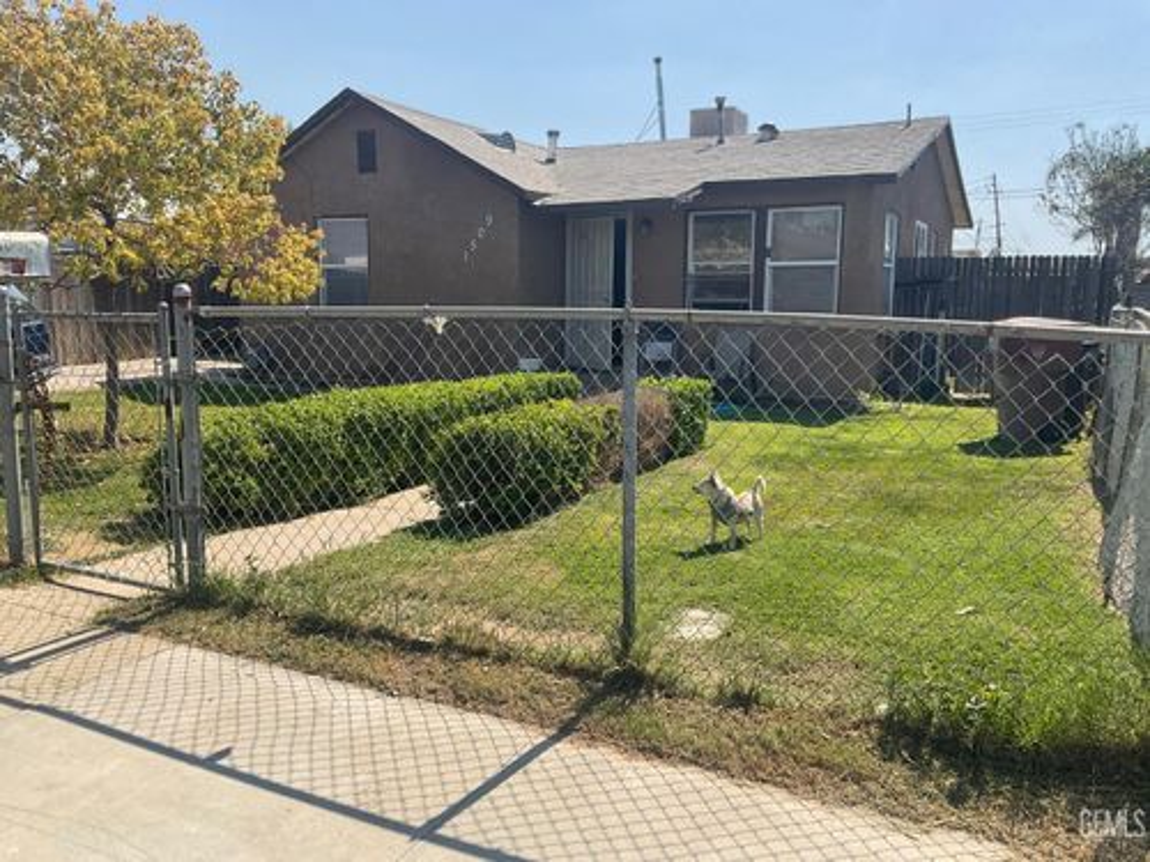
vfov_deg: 48.2
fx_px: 963
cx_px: 575
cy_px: 431
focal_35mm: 29
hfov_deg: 61.7
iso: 16
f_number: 1.8
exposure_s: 1/2141
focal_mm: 3
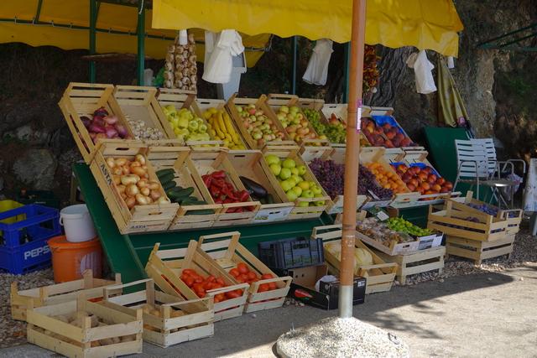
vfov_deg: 25.5
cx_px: 268
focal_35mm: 53
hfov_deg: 37.5
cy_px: 179
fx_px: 791
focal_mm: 19.43
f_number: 4
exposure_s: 1/250
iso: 64
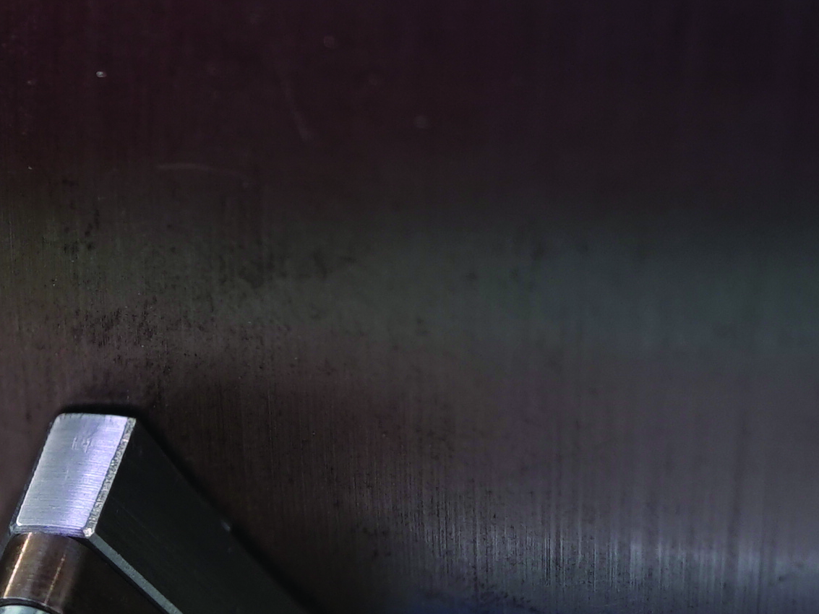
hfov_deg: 14.6
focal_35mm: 126
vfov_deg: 11.3
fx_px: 2981
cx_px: -387
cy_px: 912
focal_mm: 35
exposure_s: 1/80
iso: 1000
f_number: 2.8
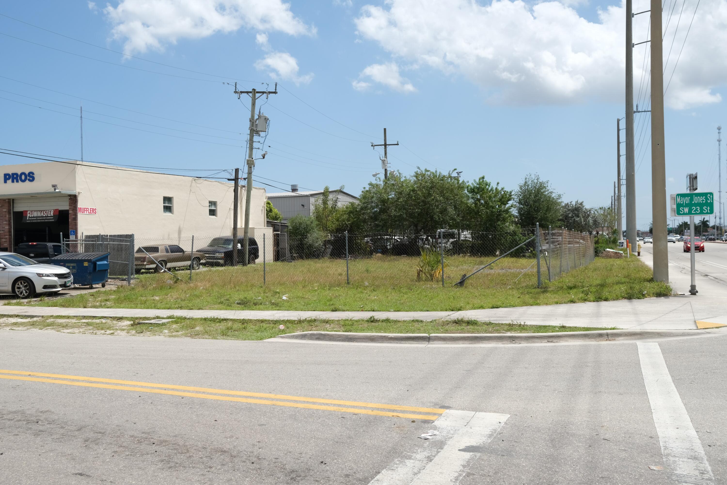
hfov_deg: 54.4
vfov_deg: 37.9
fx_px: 707
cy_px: 242
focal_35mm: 35
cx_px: 364
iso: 160
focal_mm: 23
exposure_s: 1/400
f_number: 8
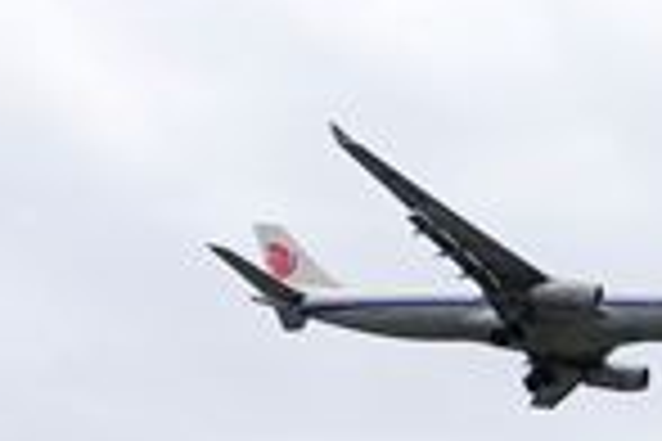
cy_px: 848
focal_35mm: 106
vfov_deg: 11.7
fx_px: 1949
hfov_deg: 16.3
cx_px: 1175
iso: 125
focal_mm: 8.8
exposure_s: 1/100
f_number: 5.6
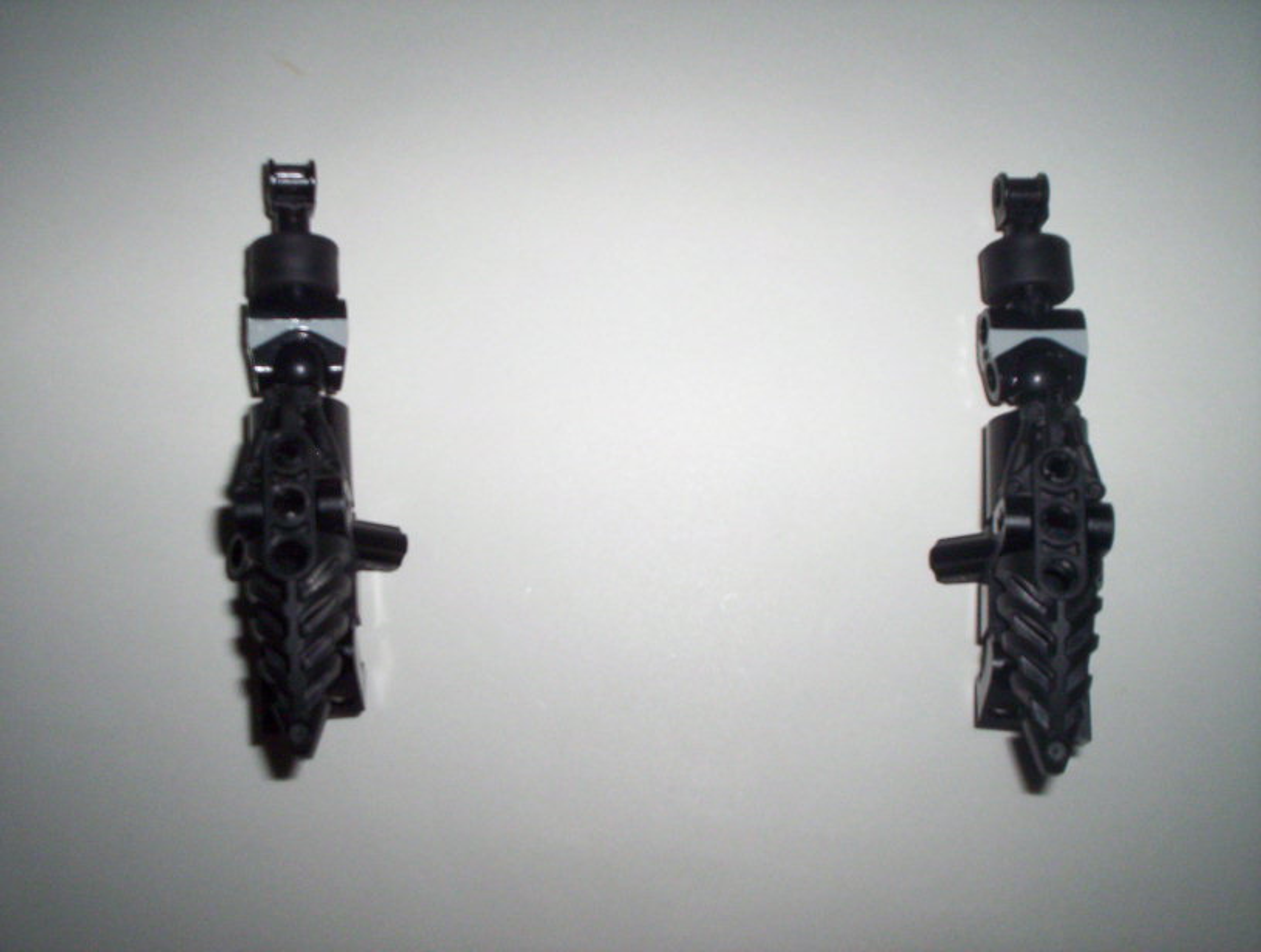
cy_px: 476
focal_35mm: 38
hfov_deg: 48.9
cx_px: 630
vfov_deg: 37.9
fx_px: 1388
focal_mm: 4.99
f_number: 4.5
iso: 140
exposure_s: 1/60
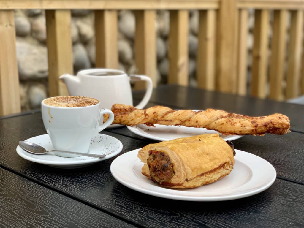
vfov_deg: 28.0
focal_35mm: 52
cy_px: 114
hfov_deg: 36.8
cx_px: 152
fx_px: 457
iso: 16
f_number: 2.4
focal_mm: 6
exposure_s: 1/122
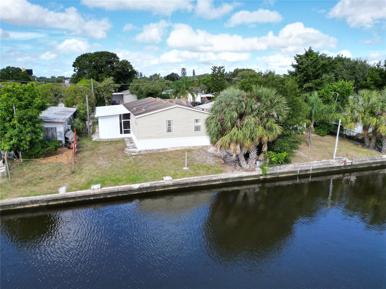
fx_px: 268
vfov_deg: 56.8
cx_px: 193
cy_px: 144
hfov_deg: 71.6
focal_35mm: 24
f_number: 1.7
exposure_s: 1/1600
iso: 110
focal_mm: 6.72
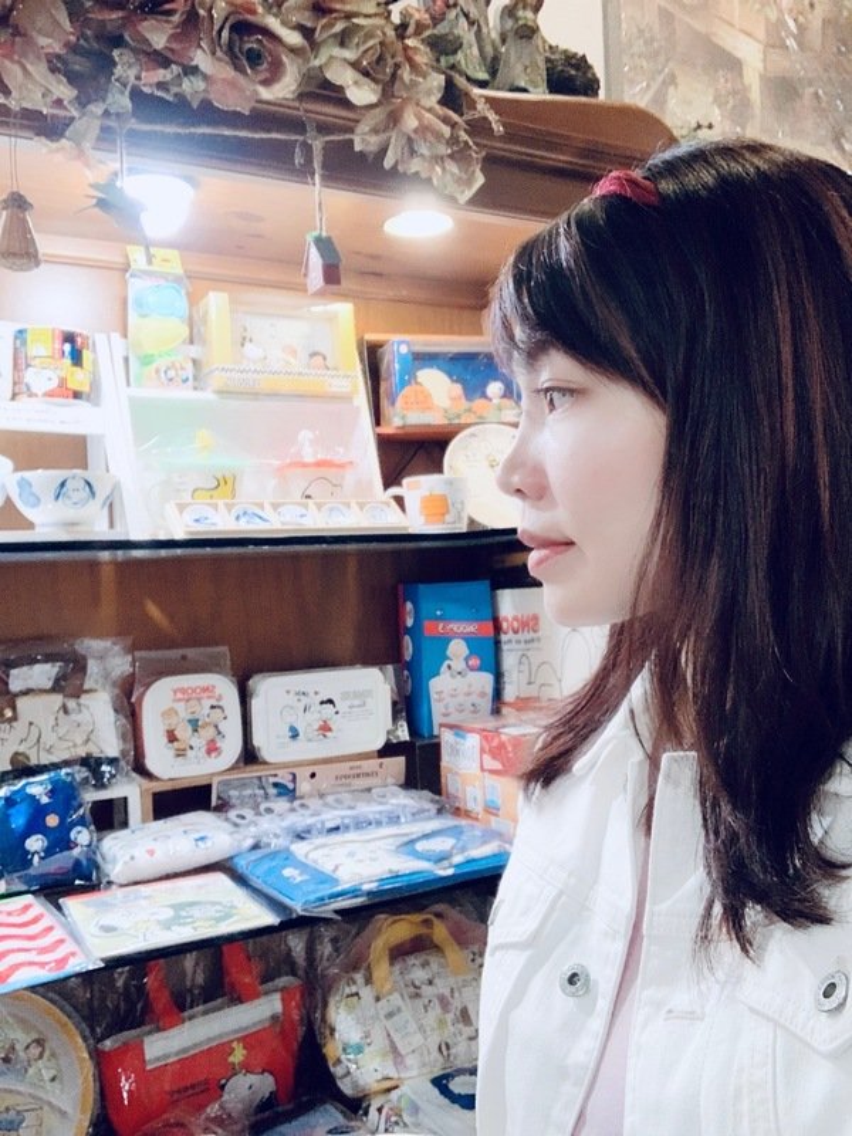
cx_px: 426
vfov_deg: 56.8
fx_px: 1050
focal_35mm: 32
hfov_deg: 44.2
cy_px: 568
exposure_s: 1/40
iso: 320
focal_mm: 2.87
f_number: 2.2
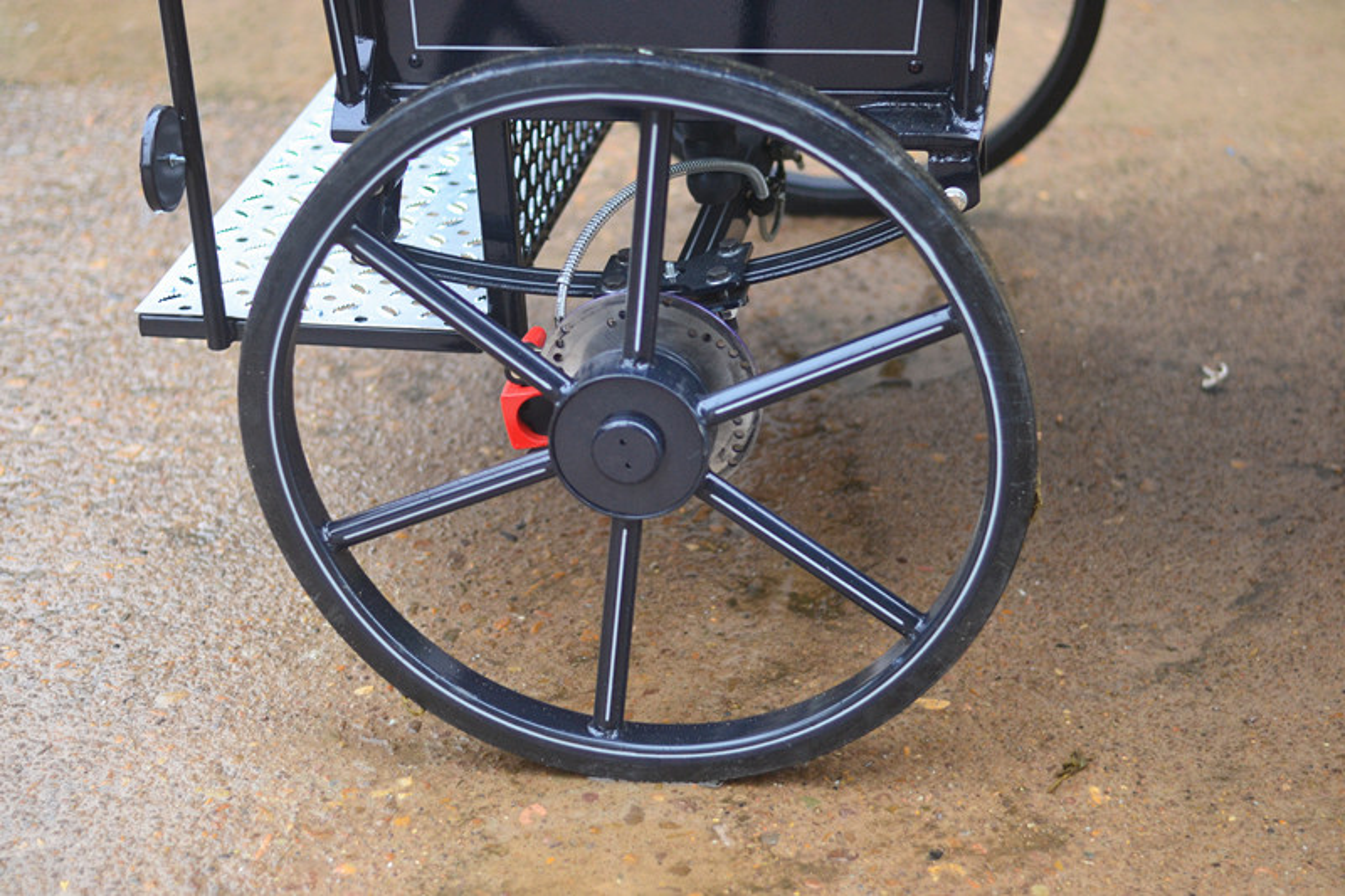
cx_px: 672
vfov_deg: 18.2
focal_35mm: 75
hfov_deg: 27.0
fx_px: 2801
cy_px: 448
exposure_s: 1/160
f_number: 1.8
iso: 800
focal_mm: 50
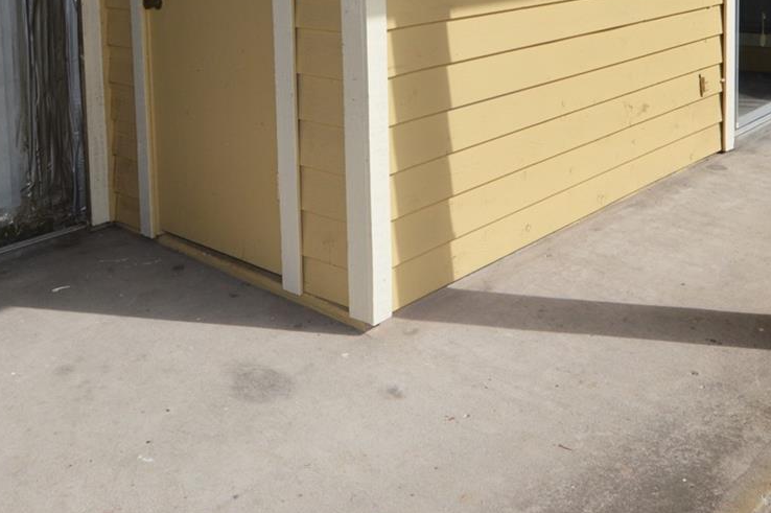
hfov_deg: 49.2
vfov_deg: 31.4
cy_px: -8
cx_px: 471
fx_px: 835
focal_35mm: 39
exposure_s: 1/200
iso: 100
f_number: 10
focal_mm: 12
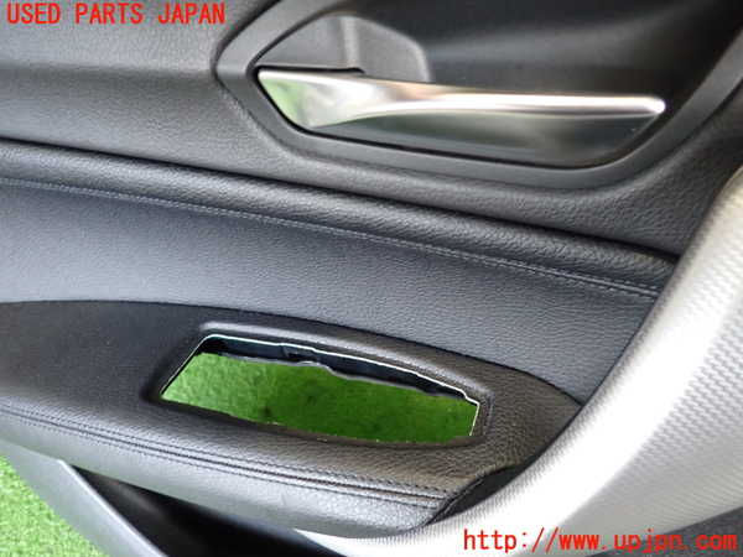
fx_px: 537
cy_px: 278
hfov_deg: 69.4
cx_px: 372
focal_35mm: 25
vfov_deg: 54.9
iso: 400
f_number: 2
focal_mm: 4.5
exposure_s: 1/30
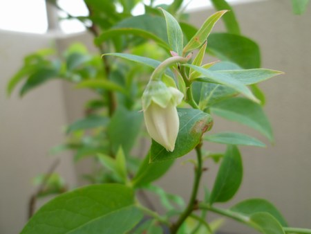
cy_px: 117
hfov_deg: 69.4
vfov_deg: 54.9
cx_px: 156
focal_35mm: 25
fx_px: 225
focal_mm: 4.5
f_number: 2.8
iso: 80
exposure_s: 1/100
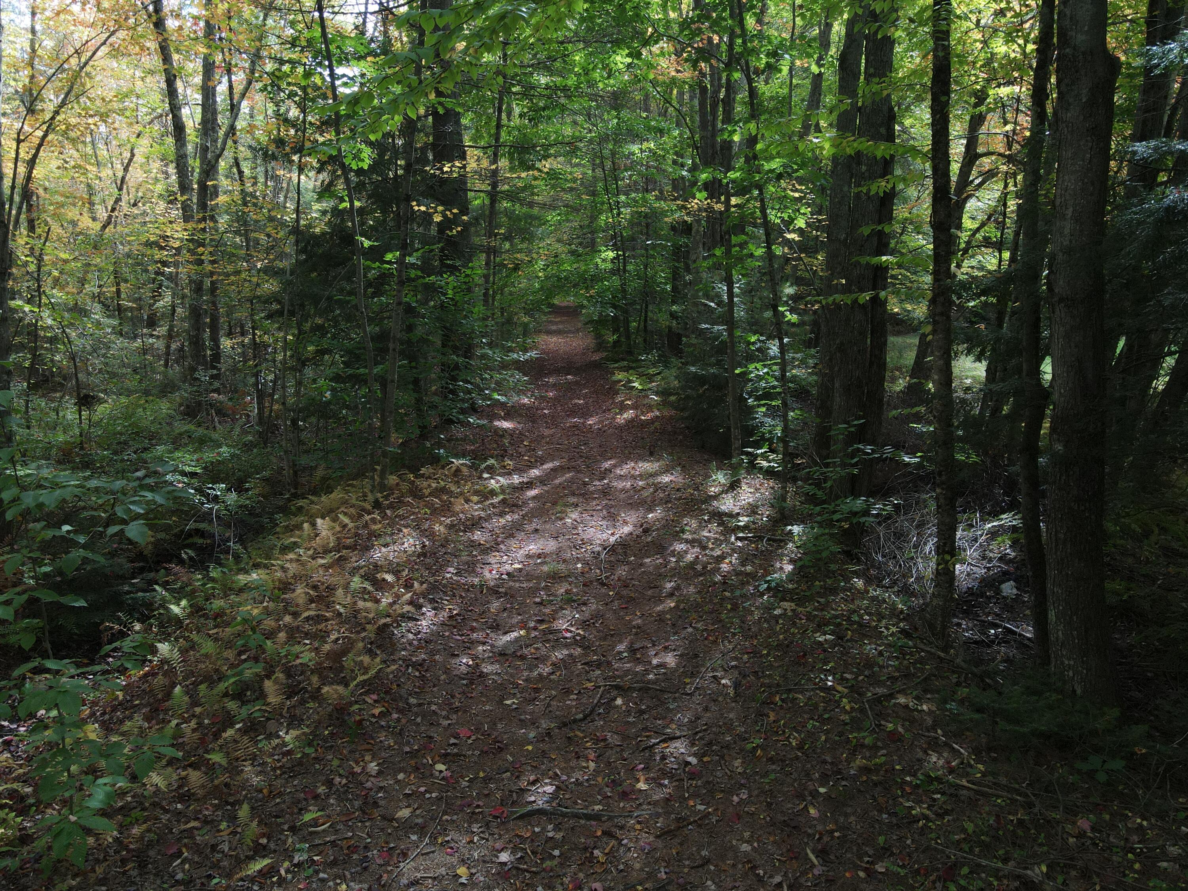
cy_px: 446
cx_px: 594
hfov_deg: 71.6
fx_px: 824
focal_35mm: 24
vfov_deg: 56.8
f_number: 2.8
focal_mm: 4.5
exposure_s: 1/12.5
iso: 380
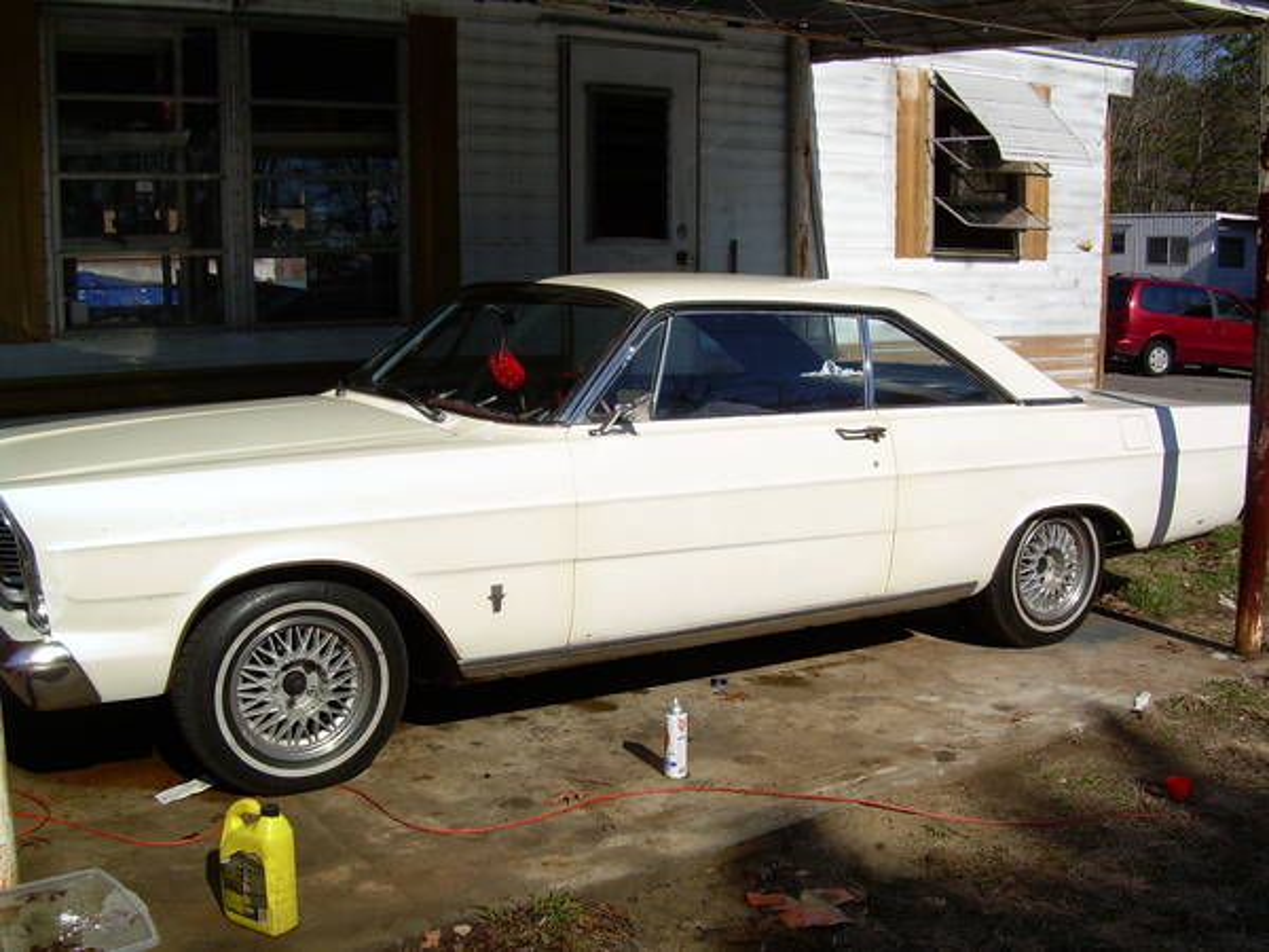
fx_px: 1393
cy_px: 476
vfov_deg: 37.7
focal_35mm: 38
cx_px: 634
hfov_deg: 49.0
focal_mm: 6.3
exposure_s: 1/771
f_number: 4.6
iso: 50
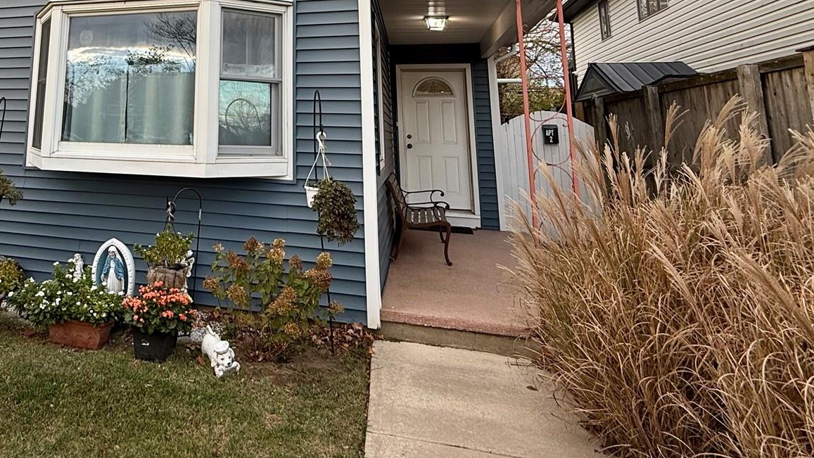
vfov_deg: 39.3
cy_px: 32
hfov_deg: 66.1
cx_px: 216
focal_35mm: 27
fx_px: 583
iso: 64
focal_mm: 2.22
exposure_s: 1/99
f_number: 2.2
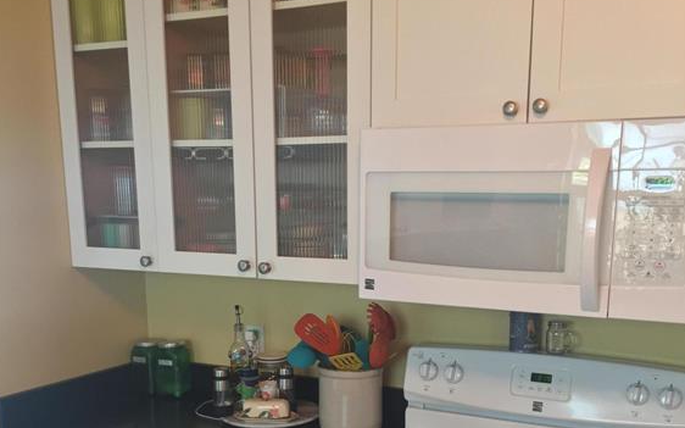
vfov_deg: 29.7
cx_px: 342
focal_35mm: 42
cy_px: 352
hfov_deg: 47.2
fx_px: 784
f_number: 2.2
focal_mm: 4.15
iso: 80
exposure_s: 1/30
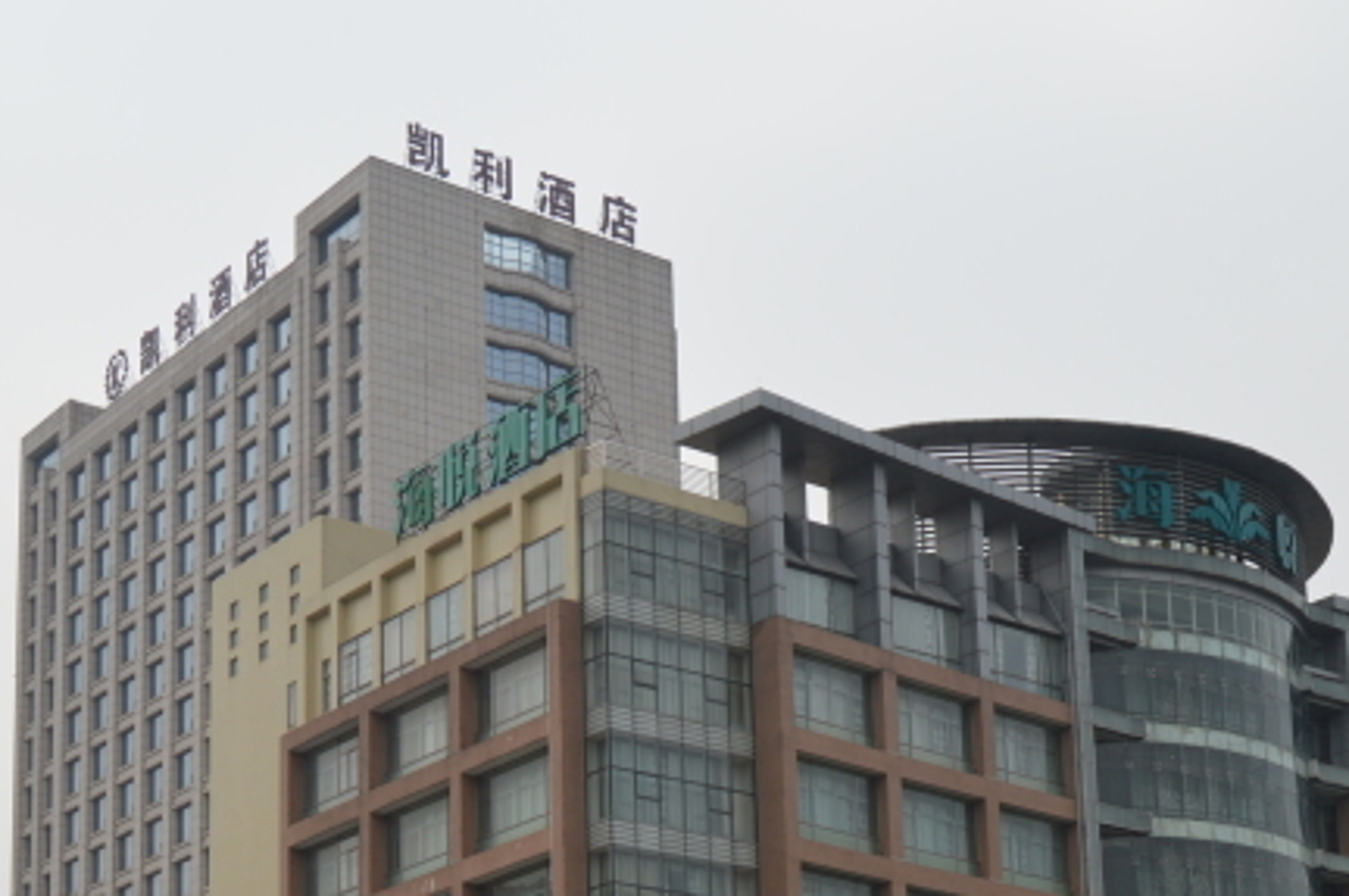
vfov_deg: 20.0
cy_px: 1044
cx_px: 693
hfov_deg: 31.4
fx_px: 2395
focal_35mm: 64
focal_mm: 18
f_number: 8
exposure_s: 1/250
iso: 100
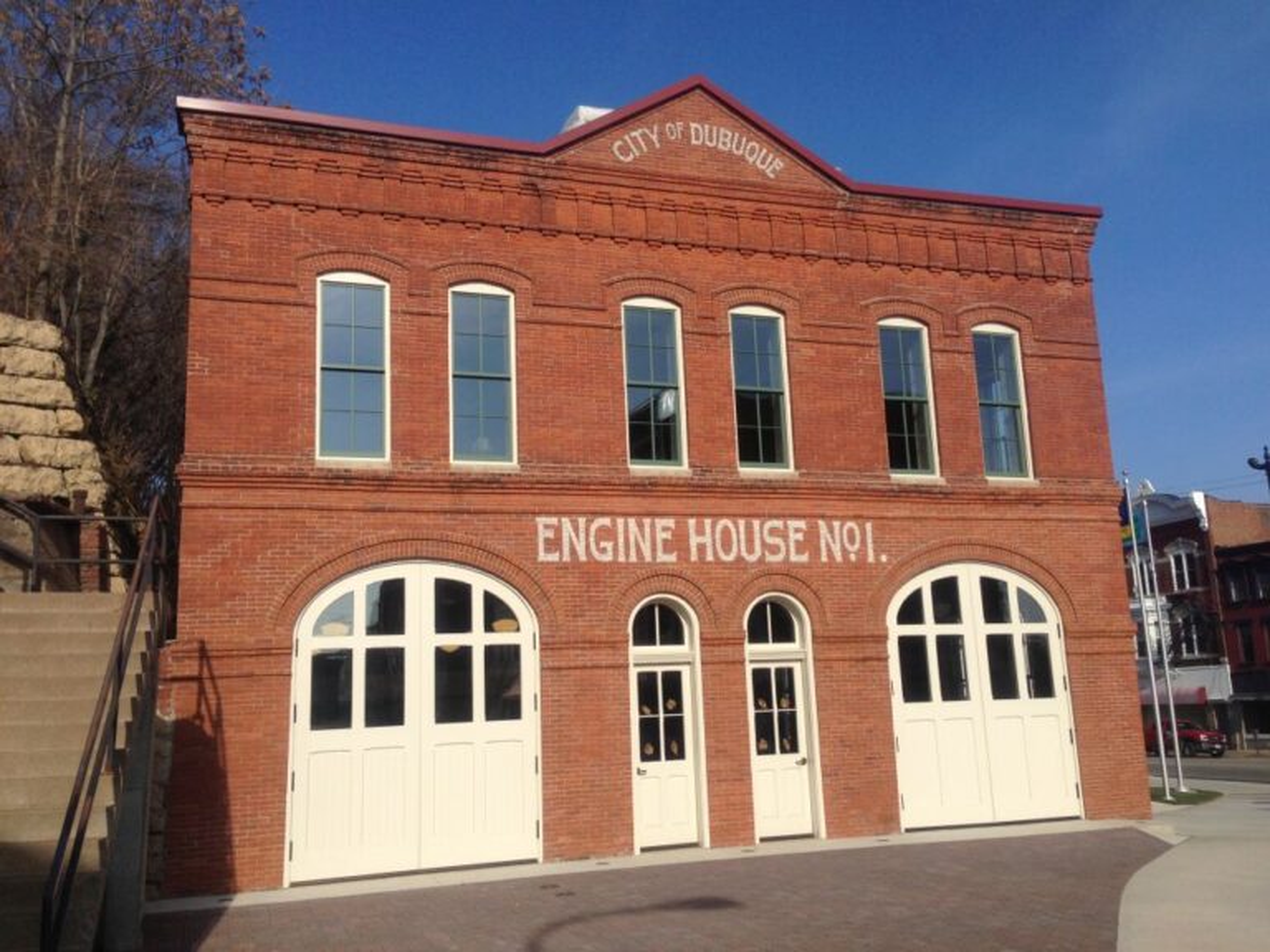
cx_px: 635
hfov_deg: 55.4
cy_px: 476
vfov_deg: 42.9
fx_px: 1211
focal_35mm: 33
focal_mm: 4.13
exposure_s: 1/2008
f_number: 2.4
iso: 50
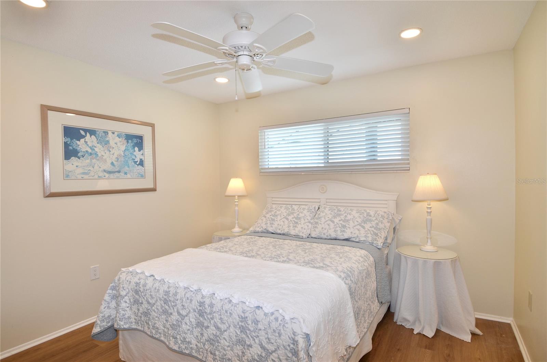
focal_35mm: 36
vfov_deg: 36.7
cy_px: 181
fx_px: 546
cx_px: 274
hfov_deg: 53.2
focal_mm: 24
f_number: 5.6
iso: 180
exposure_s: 1/125
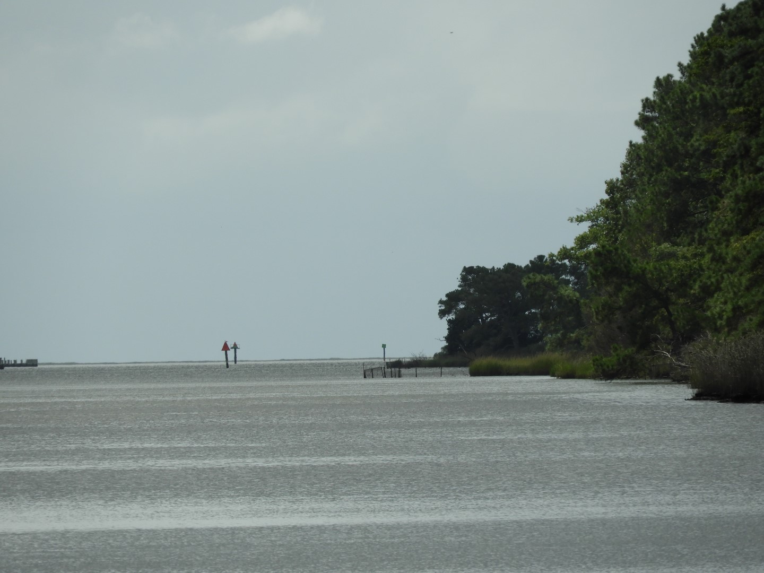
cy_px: 286
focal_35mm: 650
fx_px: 14346
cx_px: 382
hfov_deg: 3.1
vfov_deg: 2.3
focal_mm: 116.5
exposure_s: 1/1000
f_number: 5.6
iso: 100
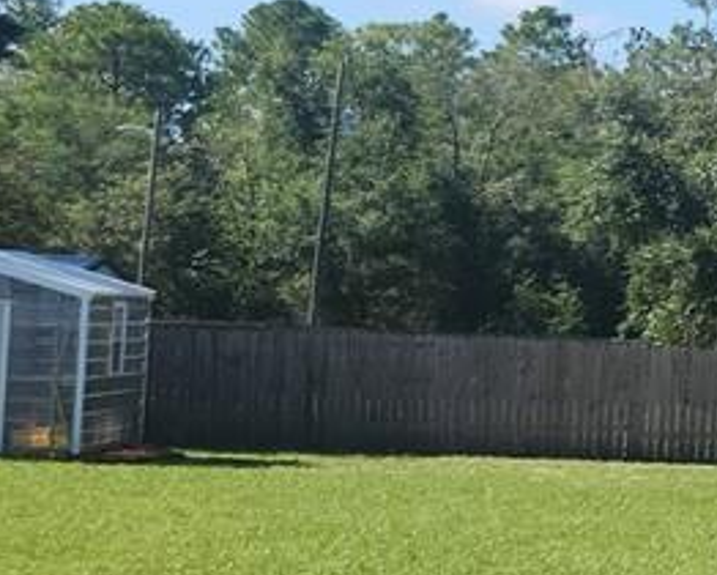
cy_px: 159
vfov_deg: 11.3
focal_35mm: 137
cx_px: 1787
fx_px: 2909
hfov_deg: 11.4
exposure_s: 1/1126
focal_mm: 5.4
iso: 20
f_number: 1.8
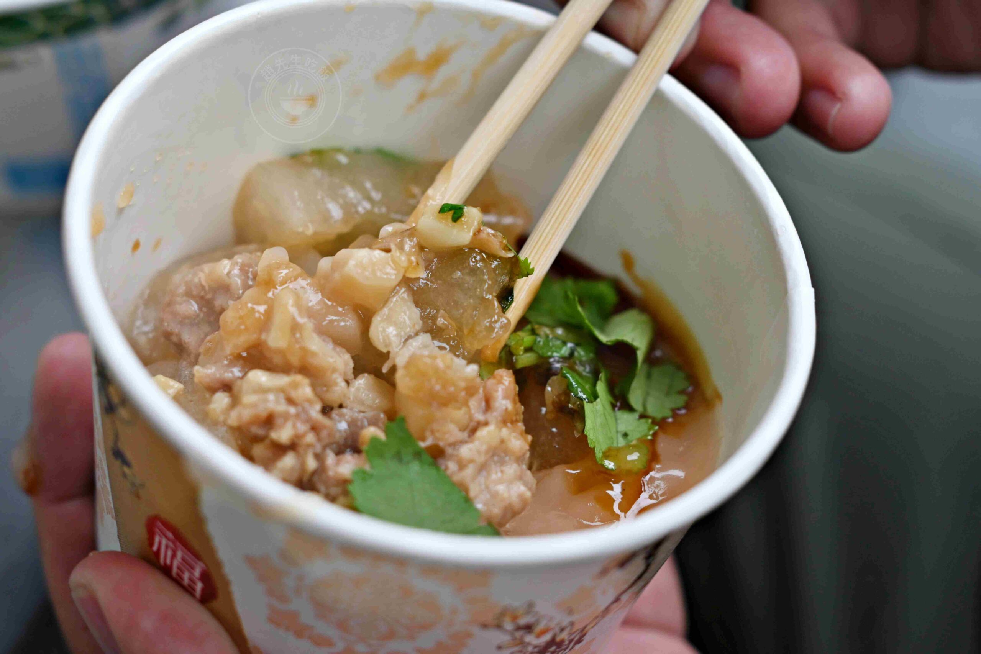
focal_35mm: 75
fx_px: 2044
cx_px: 490
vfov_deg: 18.2
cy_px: 327
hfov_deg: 27.0
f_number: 3.2
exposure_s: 1/200
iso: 160
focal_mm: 50
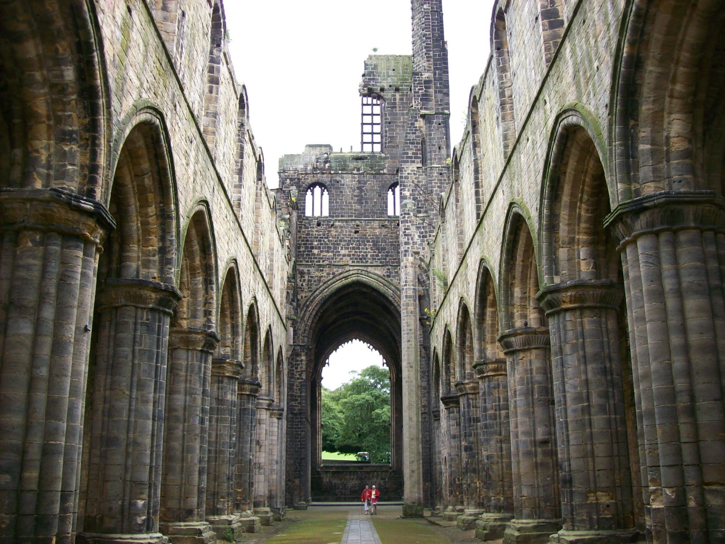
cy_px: 272
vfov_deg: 39.7
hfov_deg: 51.4
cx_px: 362
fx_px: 754
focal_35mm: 36
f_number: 2.7
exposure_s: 1/190
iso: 80
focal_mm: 6
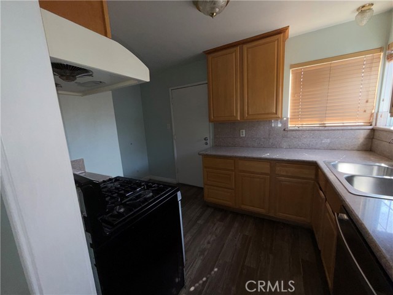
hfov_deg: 102.1
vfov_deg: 85.7
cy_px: 148
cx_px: 196
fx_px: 159
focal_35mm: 14
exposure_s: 1/101
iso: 40
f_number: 2.2
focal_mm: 2.22
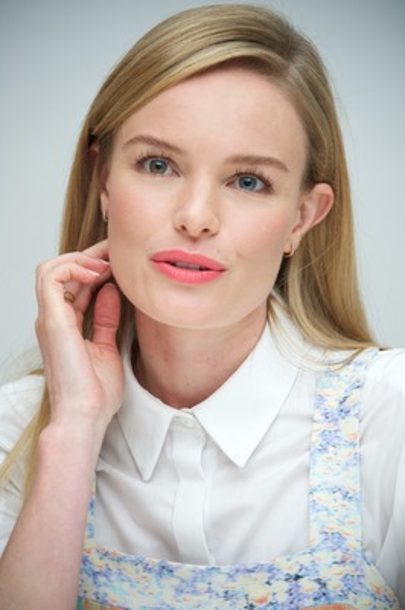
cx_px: 202
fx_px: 4226
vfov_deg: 8.2
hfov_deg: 5.5
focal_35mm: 250
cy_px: 305
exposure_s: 1/60
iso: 500
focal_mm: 250
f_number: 5.6
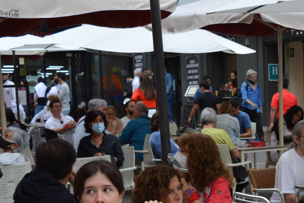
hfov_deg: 18.5
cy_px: 202
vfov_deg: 12.7
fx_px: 897
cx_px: 336
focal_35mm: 106
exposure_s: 1/500
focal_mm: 29
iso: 1000
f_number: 5.6
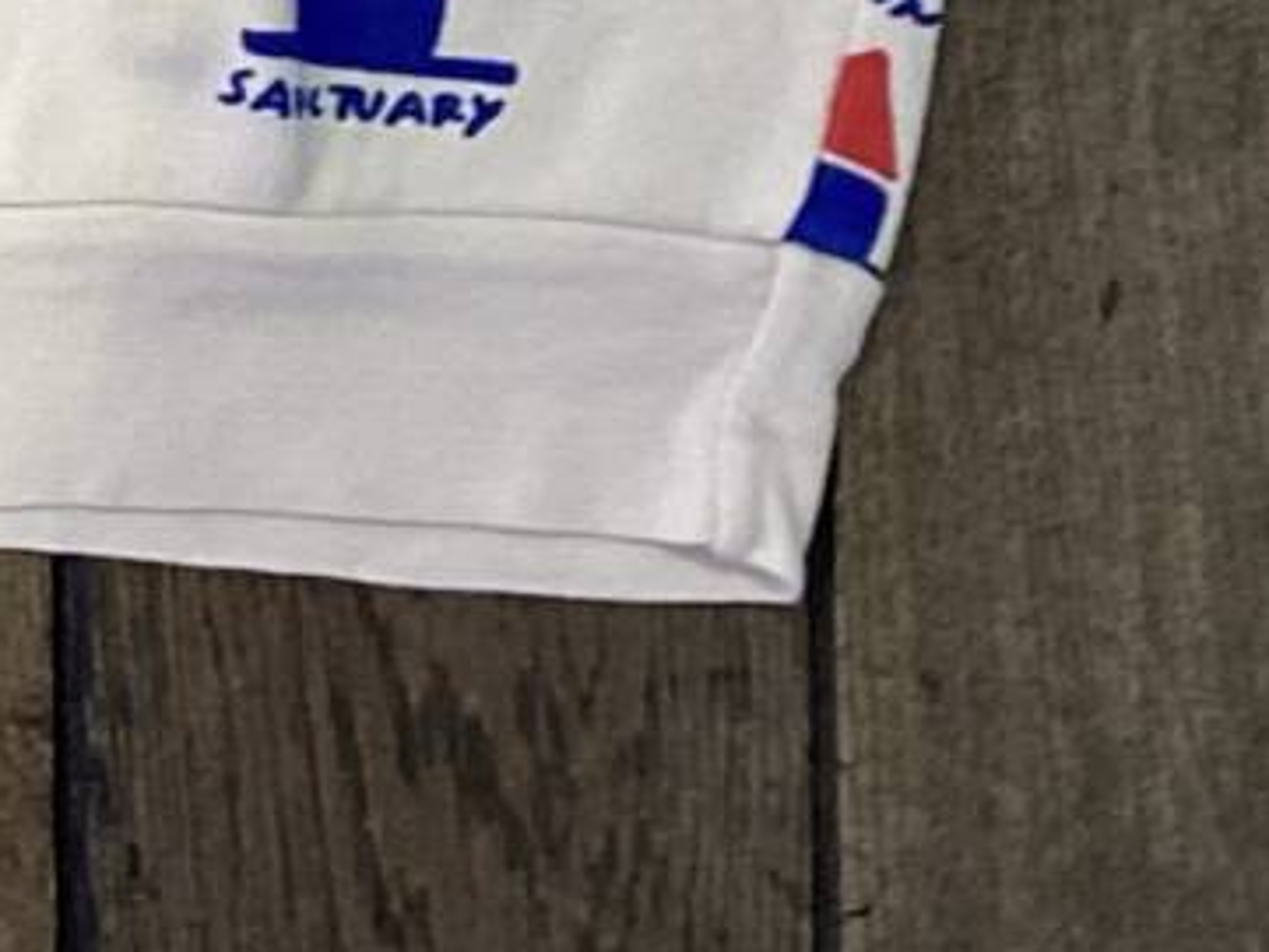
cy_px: -964
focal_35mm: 146
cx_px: -703
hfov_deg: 12.7
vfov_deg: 9.5
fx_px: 5354
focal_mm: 3.3
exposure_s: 1/50
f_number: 2.4
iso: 64
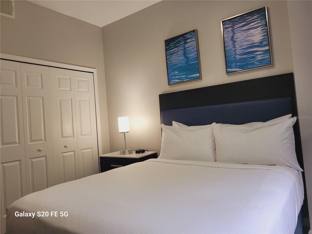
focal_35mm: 26
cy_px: 117
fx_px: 234
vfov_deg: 53.1
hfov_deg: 67.3
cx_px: 156
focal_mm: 5.4
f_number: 1.8
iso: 200
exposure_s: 1/120
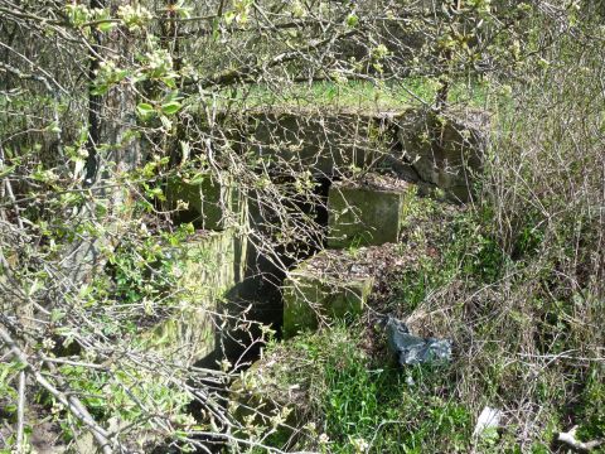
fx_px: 559
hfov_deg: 56.8
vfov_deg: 44.2
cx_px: 302
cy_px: 227
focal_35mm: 32
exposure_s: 1/200
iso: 100
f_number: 4
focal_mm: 5.2
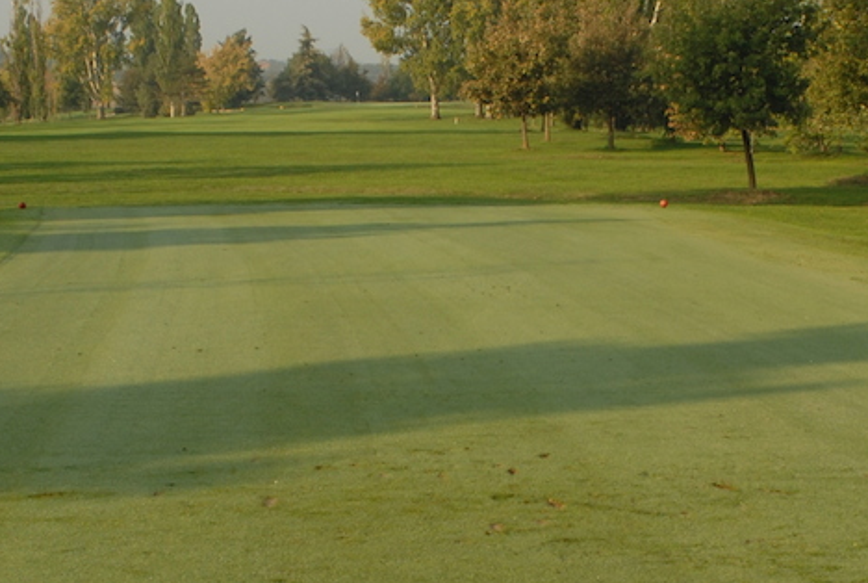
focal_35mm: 82
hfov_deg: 24.7
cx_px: 479
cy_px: 411
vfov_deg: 16.7
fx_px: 1981
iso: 200
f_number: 8
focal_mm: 20
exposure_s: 1/250
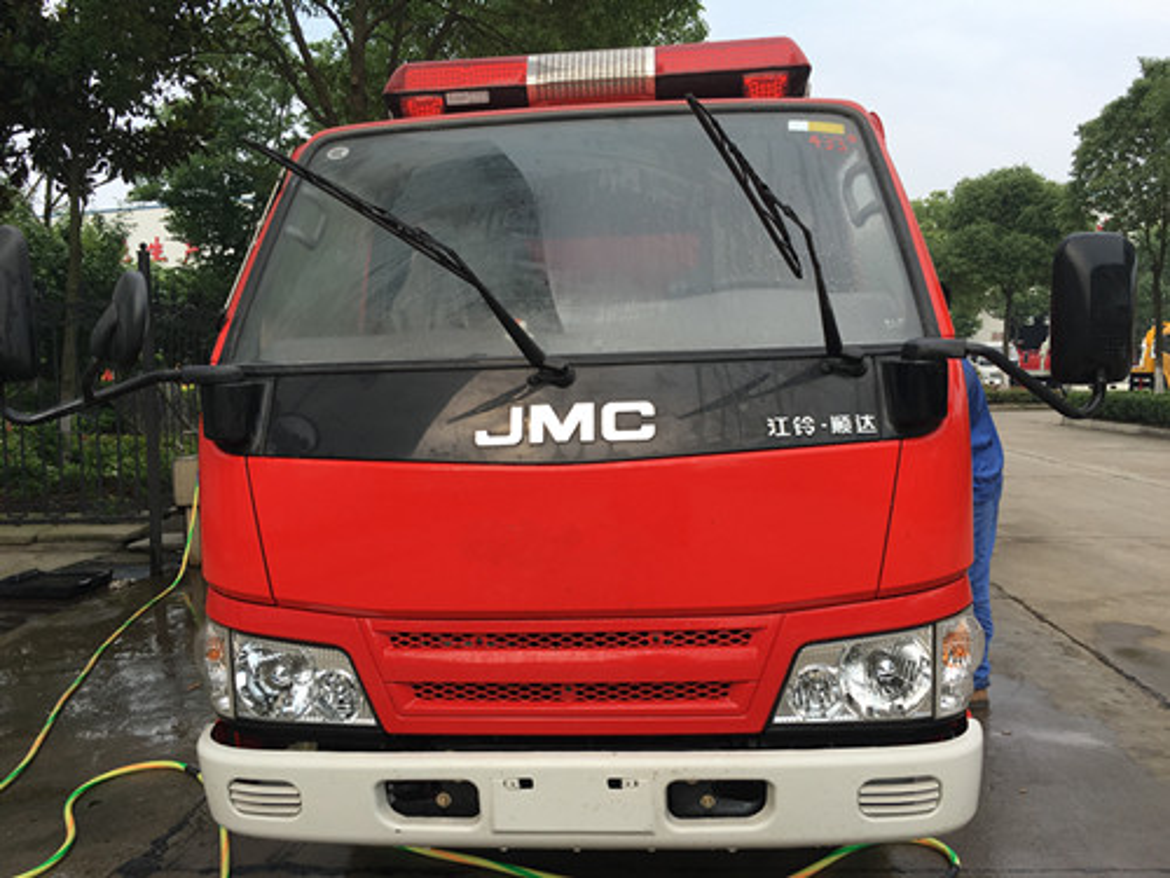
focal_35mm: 29
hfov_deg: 61.7
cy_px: 439
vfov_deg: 48.2
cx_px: 585
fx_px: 980
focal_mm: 4.15
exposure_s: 1/513
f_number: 2.2
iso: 25
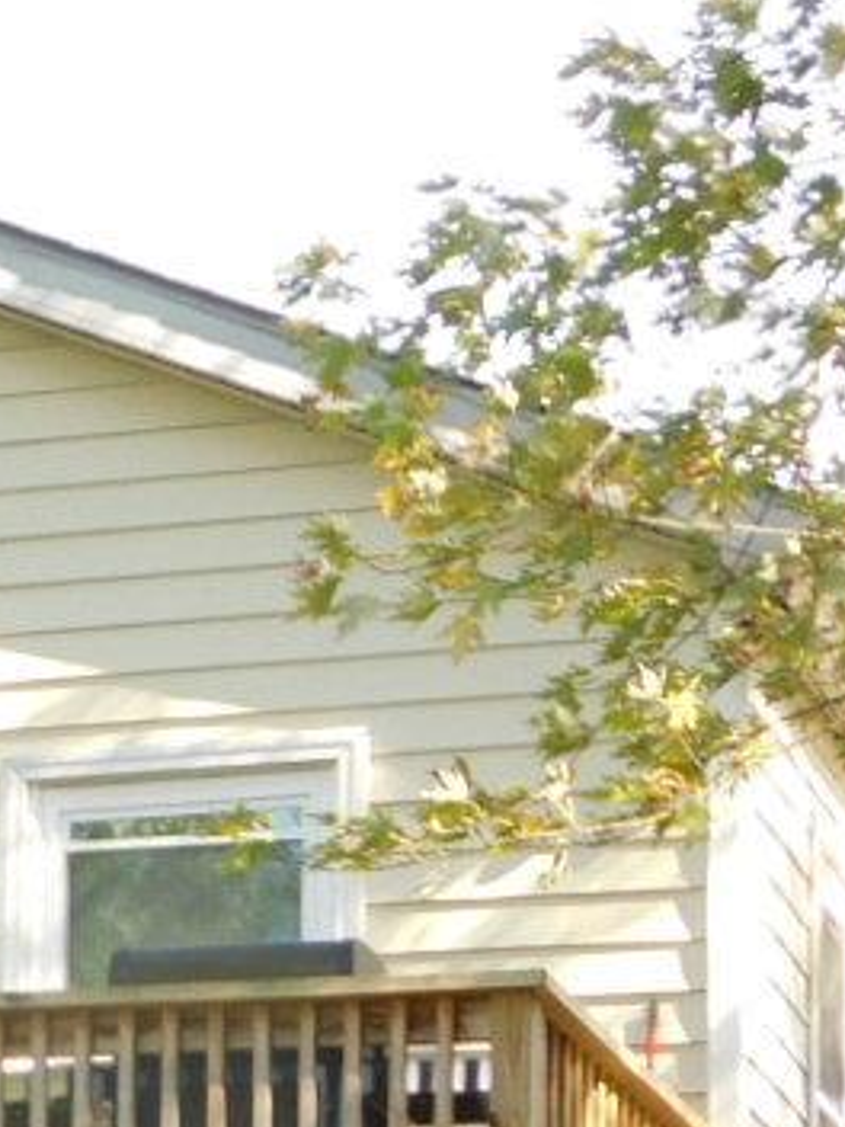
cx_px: -701
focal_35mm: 182
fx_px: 5924
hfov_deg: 7.9
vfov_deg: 10.6
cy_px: 1537
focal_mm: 7.1
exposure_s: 1/100
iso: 125
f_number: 3.6
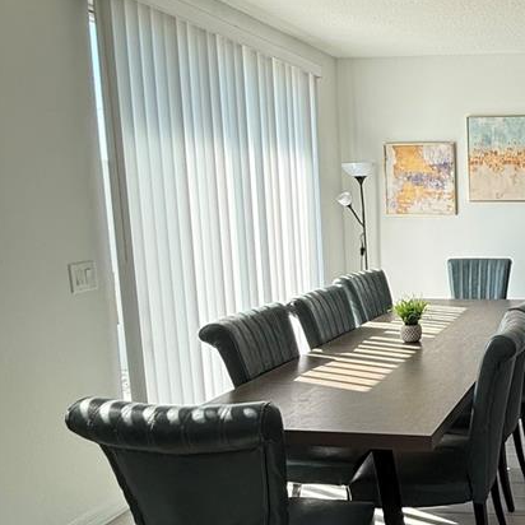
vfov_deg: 46.0
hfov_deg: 39.4
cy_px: 270
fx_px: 618
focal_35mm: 36
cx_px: 548
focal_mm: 2.22
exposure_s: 1/99
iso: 80
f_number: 2.2
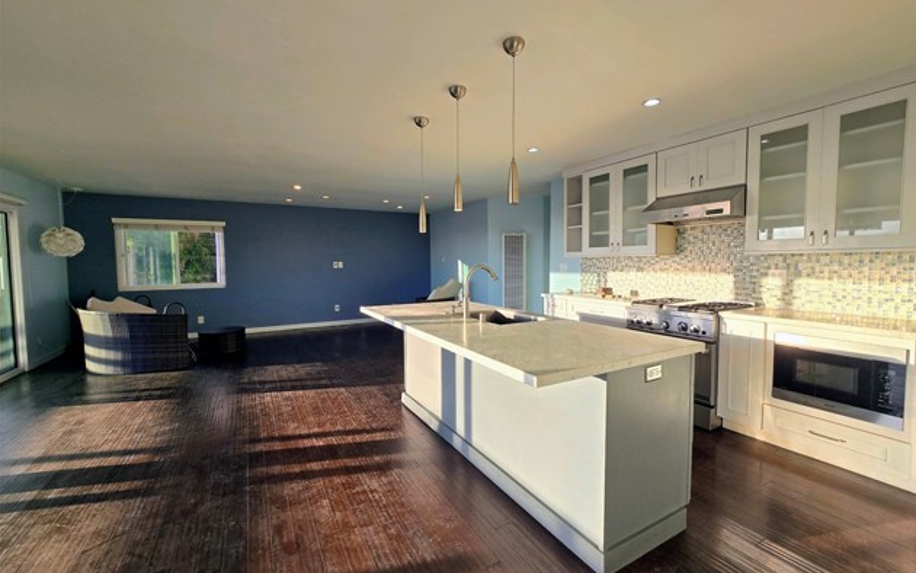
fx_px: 350
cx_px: 464
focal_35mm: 14
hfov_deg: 105.3
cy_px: 282
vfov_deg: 78.7
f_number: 2.2
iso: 50
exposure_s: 1/338
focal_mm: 2.2
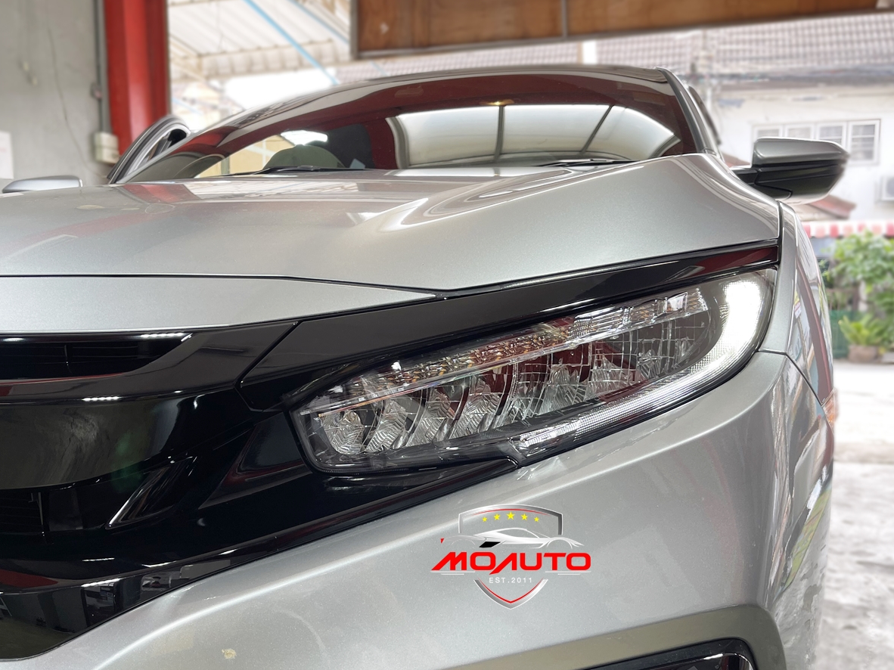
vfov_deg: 42.8
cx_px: 432
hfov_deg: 55.4
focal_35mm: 33
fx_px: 852
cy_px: 385
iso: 40
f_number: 1.6
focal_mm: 5.1
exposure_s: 1/98
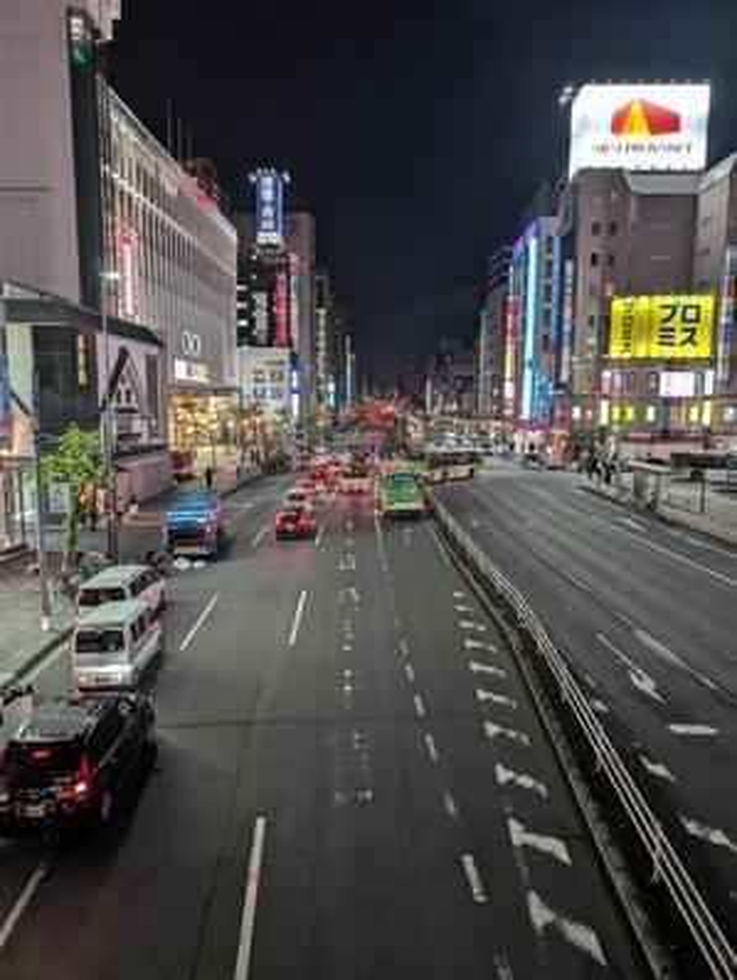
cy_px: 490
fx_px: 681
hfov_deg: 56.9
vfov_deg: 71.6
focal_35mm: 24
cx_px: 368
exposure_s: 1/100
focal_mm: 6.9
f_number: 1.68
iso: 197
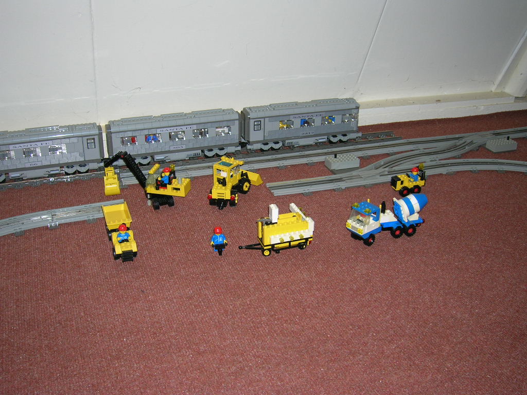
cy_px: 198
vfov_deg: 37.7
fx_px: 579
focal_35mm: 38
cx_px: 264
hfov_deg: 49.0
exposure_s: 1/60.1
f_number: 3
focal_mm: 6.4
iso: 50
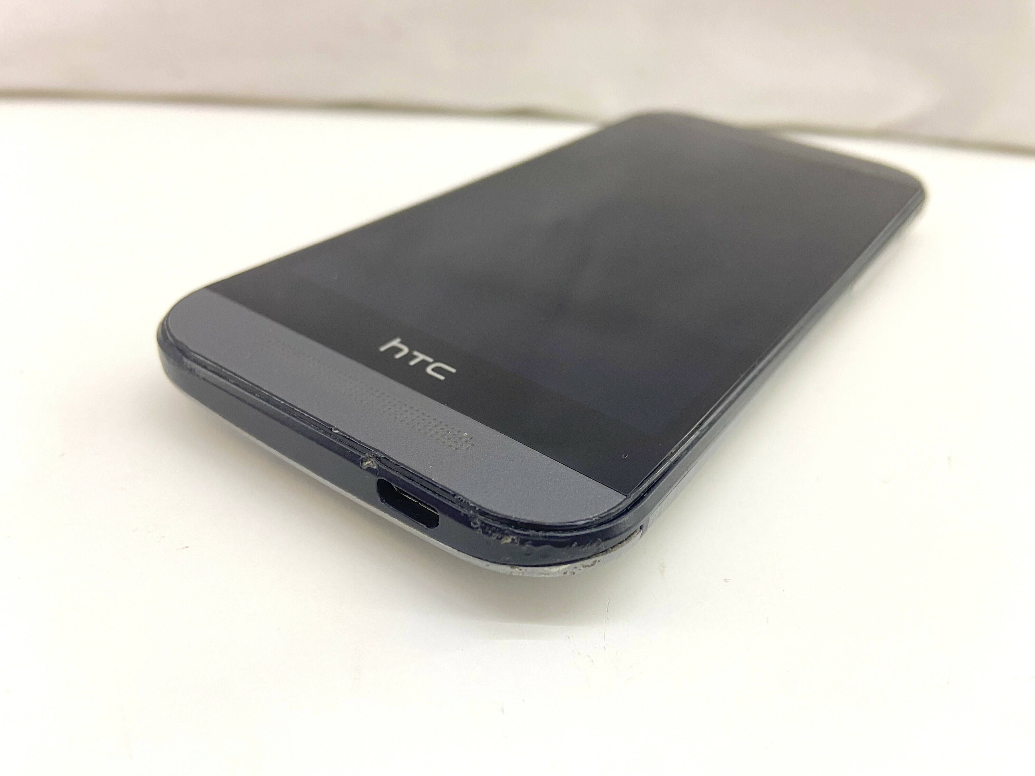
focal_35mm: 26
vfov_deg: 53.1
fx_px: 777
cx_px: 518
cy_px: 388
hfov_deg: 67.3
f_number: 1.8
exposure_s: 1/50
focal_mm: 4.25
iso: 125
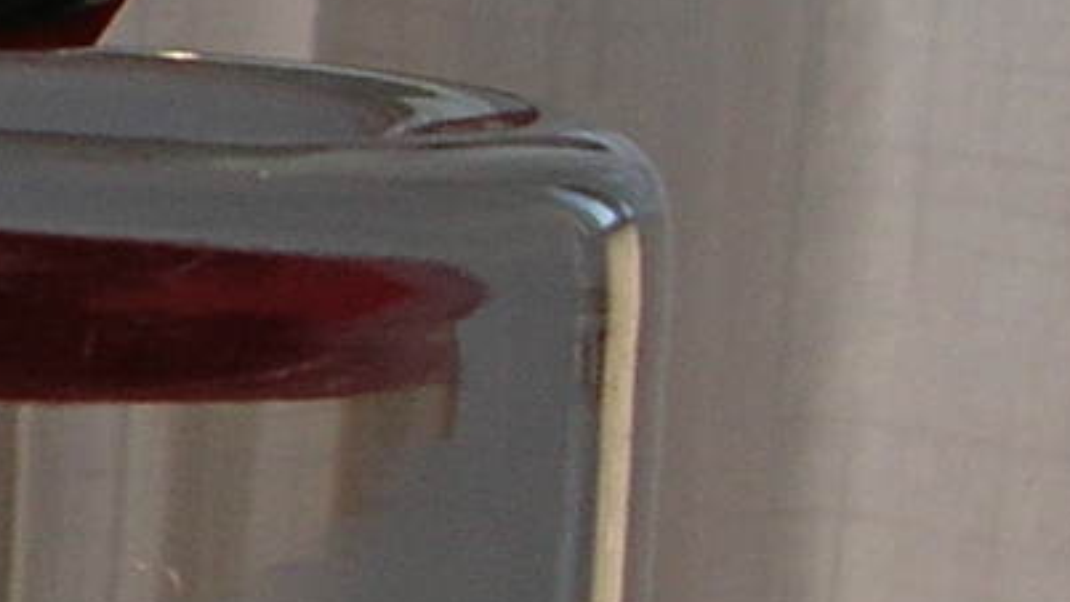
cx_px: -1171
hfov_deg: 9.2
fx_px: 6156
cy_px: -107
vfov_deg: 5.6
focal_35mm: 217
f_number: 2.8
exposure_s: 1/42.5
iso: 50
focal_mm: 5.8
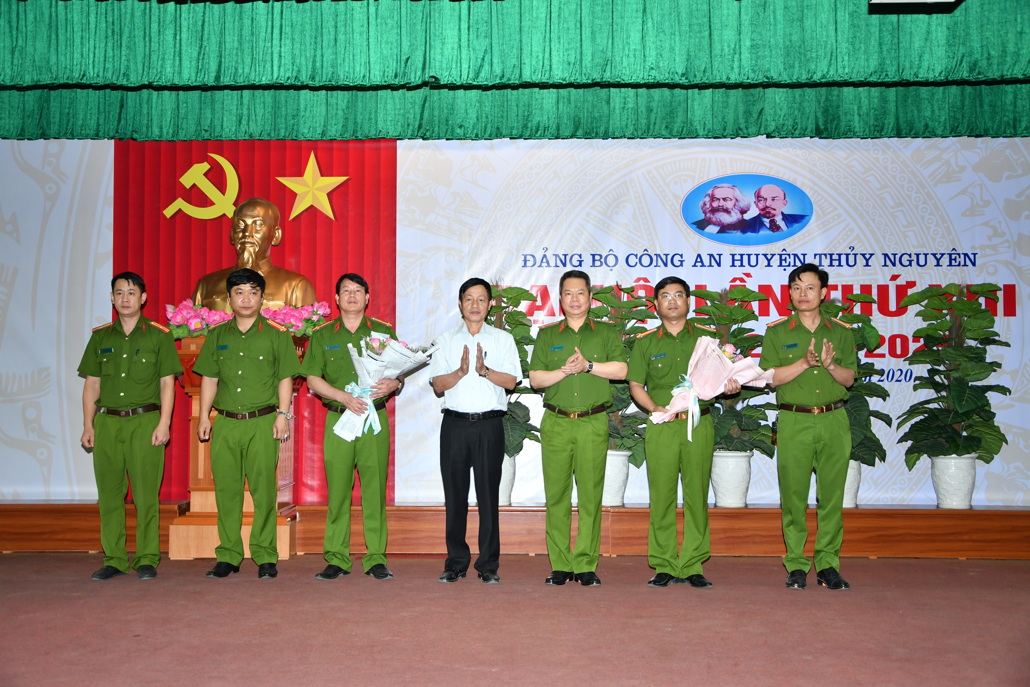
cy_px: 344
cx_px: 515
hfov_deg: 49.6
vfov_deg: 34.2
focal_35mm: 39
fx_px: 1116
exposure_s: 1/200
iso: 800
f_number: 4
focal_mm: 26
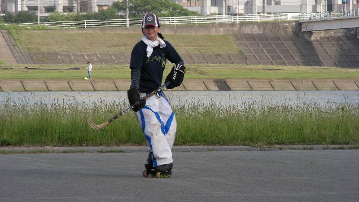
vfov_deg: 5.7
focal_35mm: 215
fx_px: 2047
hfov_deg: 10.0
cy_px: 89
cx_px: 180
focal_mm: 32.7
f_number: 4
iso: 50
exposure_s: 1/180
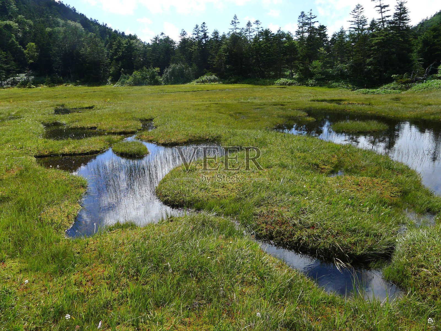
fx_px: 306
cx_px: 220
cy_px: 166
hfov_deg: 71.6
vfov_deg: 56.8
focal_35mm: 24
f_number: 4
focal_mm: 5.1
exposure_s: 1/500
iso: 80
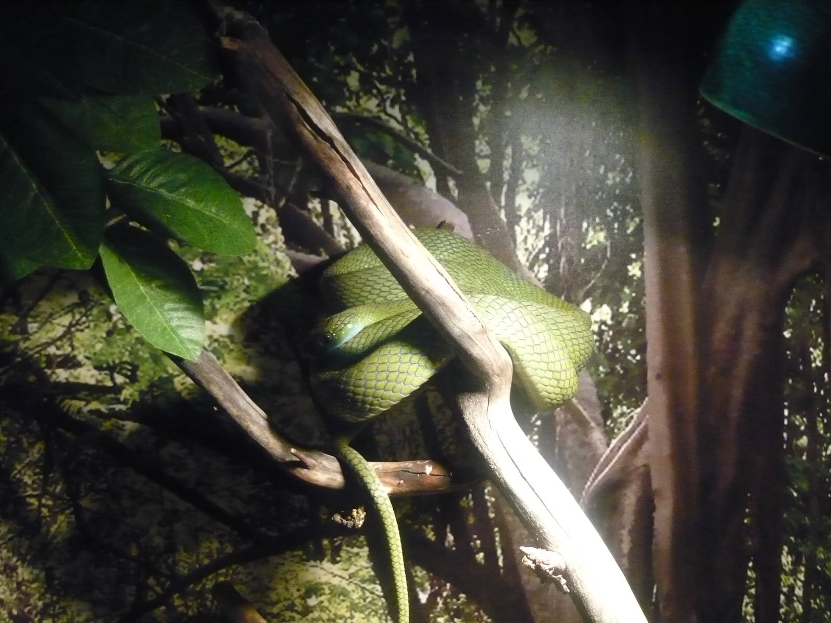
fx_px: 792
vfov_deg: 42.9
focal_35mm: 33
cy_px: 312
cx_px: 416
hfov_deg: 55.4
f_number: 2.8
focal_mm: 5.5
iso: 800
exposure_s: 1/40
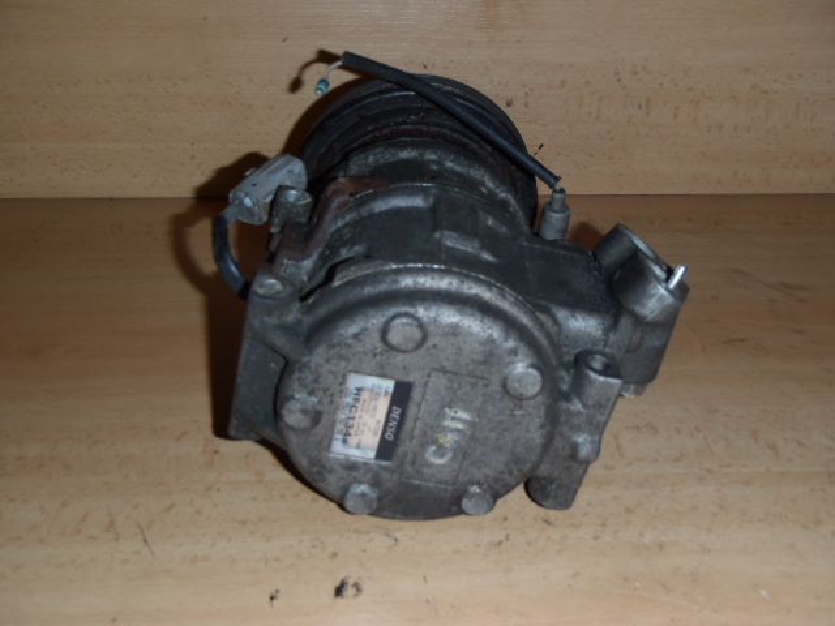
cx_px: 418
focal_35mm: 38
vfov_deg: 37.7
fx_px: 917
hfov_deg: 49.0
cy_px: 313
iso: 100
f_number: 4.6
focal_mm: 6.83
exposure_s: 1/40
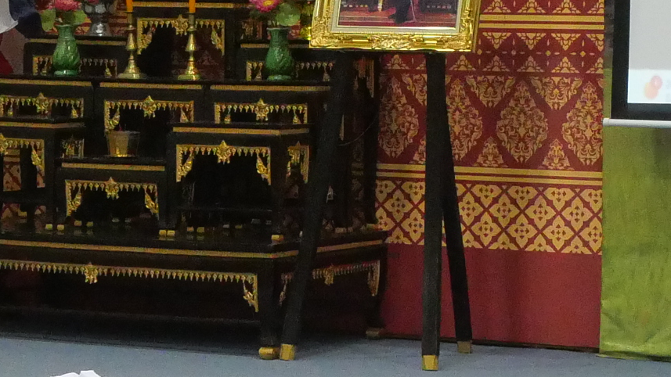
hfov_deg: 12.8
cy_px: 45
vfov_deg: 7.2
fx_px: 2989
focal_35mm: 168
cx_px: 366
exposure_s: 1/50
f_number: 6.3
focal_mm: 18
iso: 3200
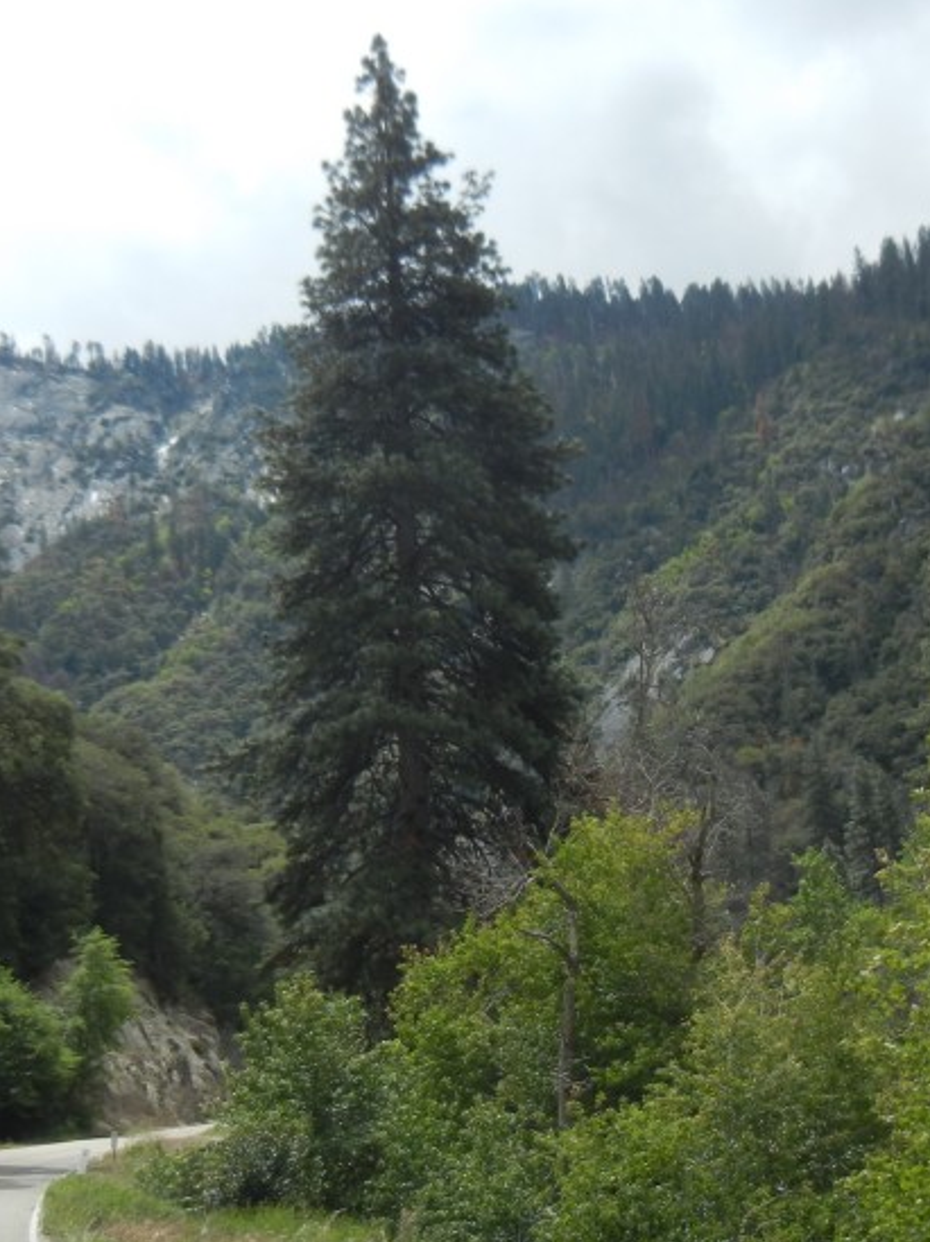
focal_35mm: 56
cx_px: 539
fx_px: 2008
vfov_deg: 34.3
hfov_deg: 26.0
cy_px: 557
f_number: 7
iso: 160
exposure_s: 1/420
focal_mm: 5.4
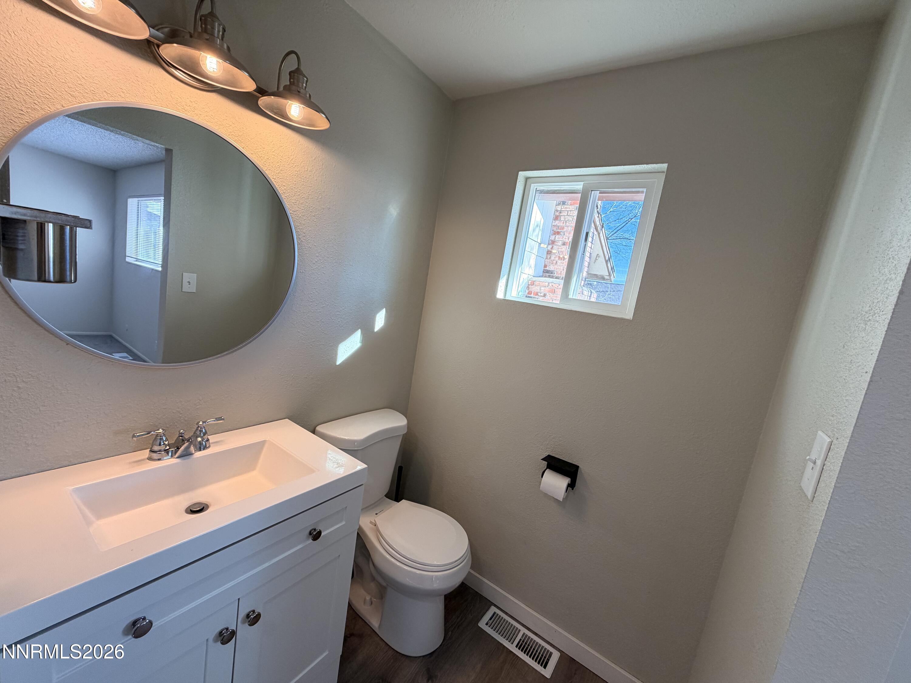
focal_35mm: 14
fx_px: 368
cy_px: 342
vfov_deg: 85.7
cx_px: 456
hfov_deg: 102.1
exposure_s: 1/120
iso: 125
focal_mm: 2.22
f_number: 2.2
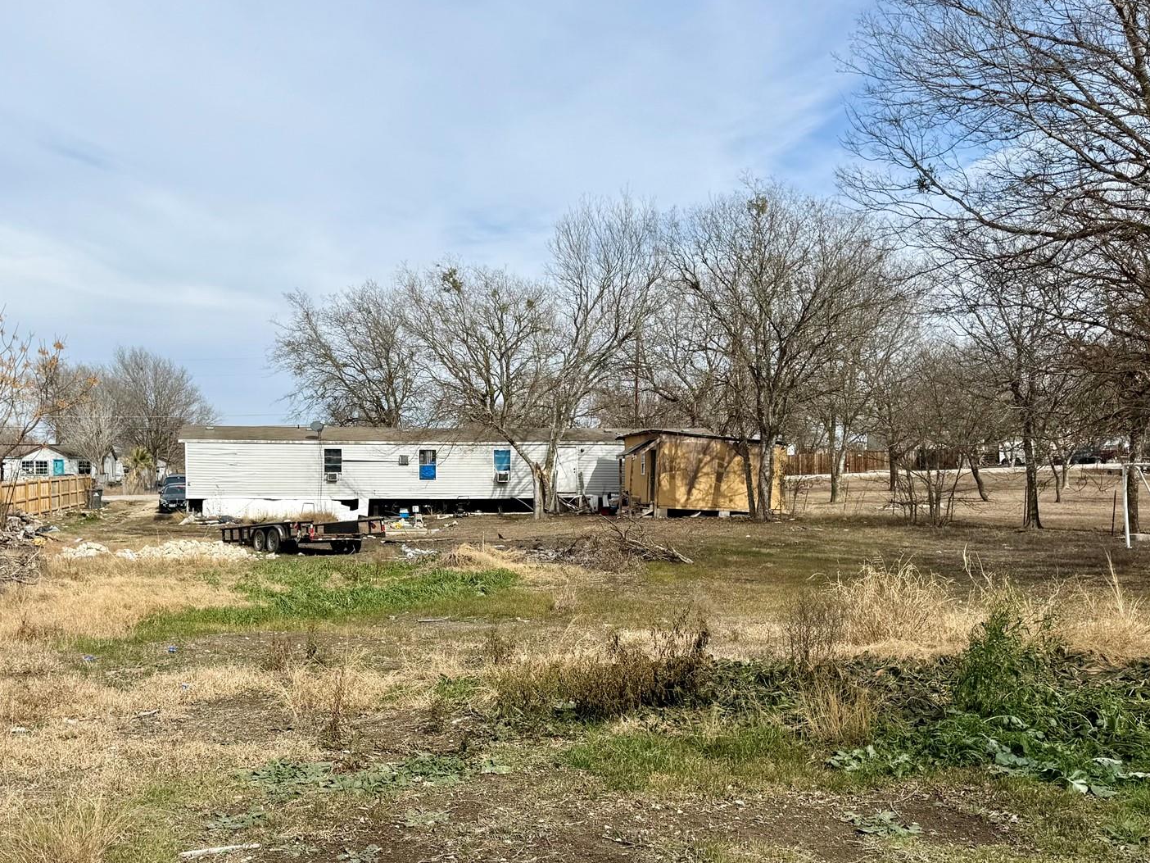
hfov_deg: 52.0
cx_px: 419
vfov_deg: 40.6
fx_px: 1163
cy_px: 509
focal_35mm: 35
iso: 80
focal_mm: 6.76
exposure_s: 1/6711
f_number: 1.78
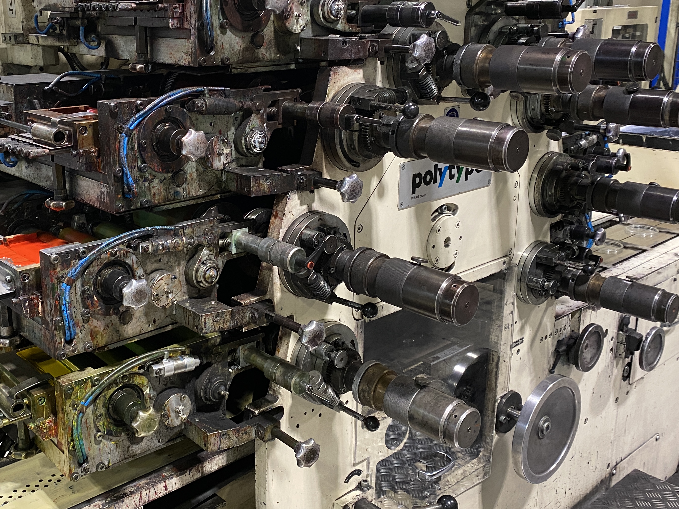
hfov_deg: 47.2
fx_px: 765
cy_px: 207
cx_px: 235
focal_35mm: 39
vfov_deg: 36.7
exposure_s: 1/50
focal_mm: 4.25
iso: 200
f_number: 1.8
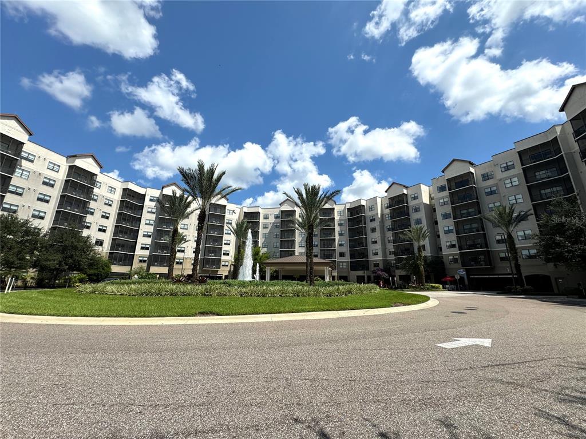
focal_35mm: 14
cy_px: 220
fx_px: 237
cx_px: 293
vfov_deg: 85.7
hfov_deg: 102.1
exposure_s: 1/2415
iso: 50
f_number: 2.2
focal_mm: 2.22
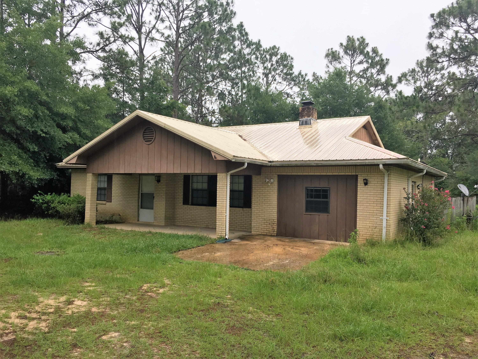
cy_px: 180
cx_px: 239
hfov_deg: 61.7
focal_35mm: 29
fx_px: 400
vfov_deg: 48.2
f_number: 2.2
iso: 32
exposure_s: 1/60
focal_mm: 4.15
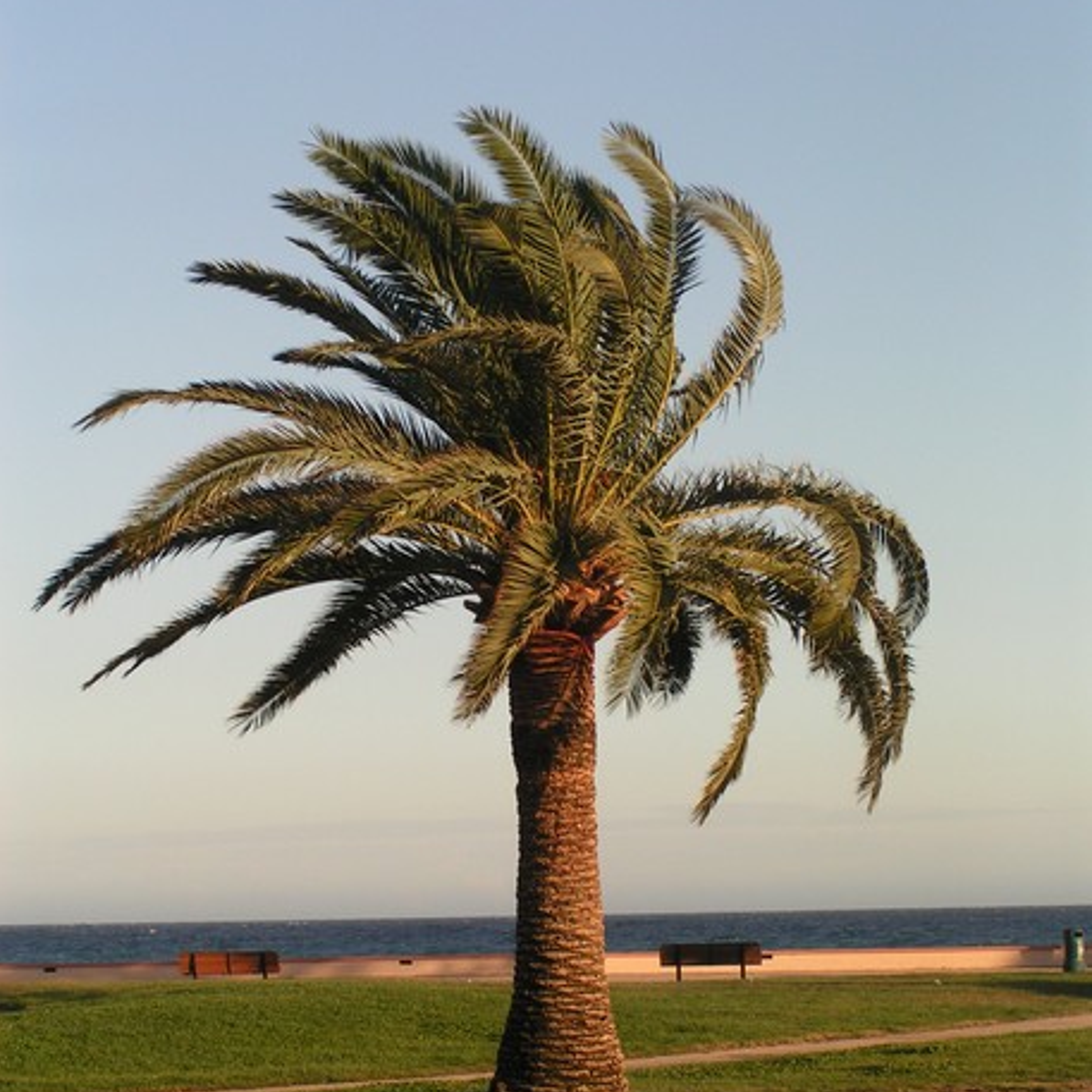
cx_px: 547
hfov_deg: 17.1
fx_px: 3640
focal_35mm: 102
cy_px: 587
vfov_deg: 17.1
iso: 50
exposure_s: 1/200
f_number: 5
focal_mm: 13.2
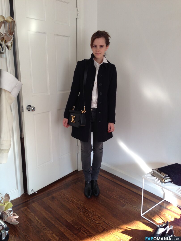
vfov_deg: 55.4
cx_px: 90
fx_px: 230
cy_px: 120
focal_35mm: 33
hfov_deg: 42.9
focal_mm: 4.12
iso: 50
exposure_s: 1/30
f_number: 2.4
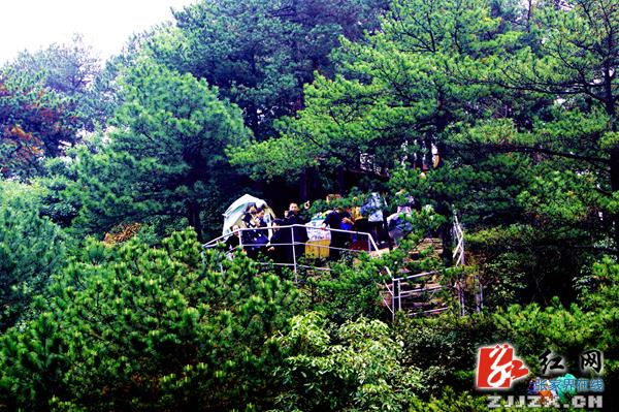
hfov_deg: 24.6
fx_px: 1417
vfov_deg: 16.5
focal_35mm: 82
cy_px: 206
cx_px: 310
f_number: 6.3
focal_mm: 55
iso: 100
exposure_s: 1/100
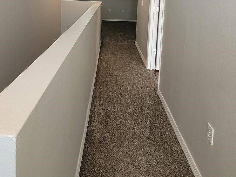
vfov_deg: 44.0
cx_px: 92
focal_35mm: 28
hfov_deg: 62.8
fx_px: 191
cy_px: 9
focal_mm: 1.74
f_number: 2.2
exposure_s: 1/60
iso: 200
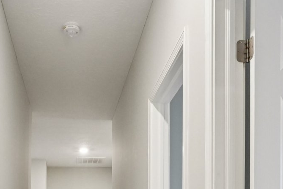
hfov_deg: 39.5
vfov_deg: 24.2
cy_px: 245
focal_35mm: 49
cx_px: 79
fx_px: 385
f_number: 8
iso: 2500
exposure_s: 1/30
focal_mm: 16
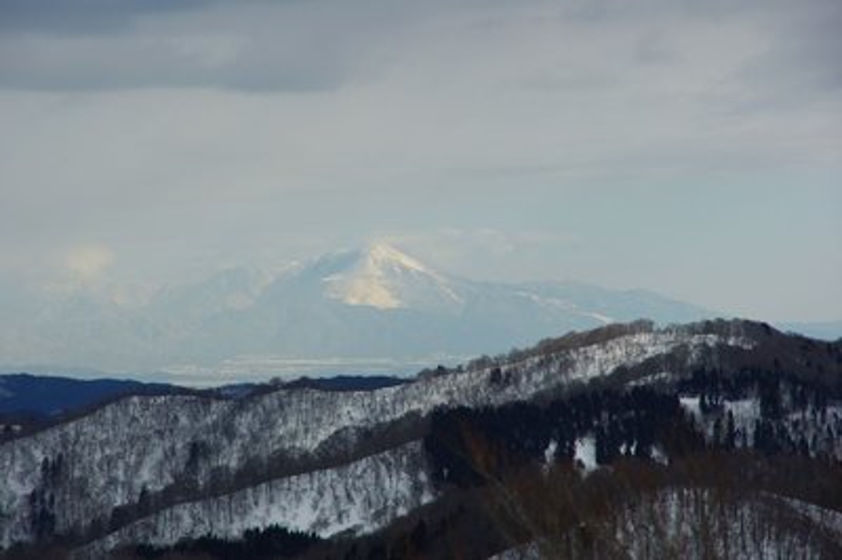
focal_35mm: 202
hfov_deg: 10.2
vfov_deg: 6.8
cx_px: 421
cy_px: 280
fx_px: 4721
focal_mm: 135
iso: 200
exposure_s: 1/500
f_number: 10
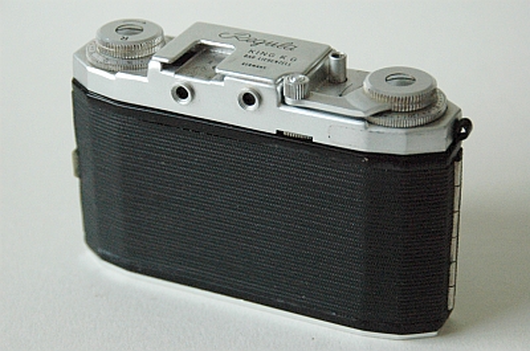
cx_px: 265
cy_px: 176
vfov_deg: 11.7
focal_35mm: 117
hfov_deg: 17.5
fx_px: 1719
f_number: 5.6
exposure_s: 1/30
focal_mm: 78
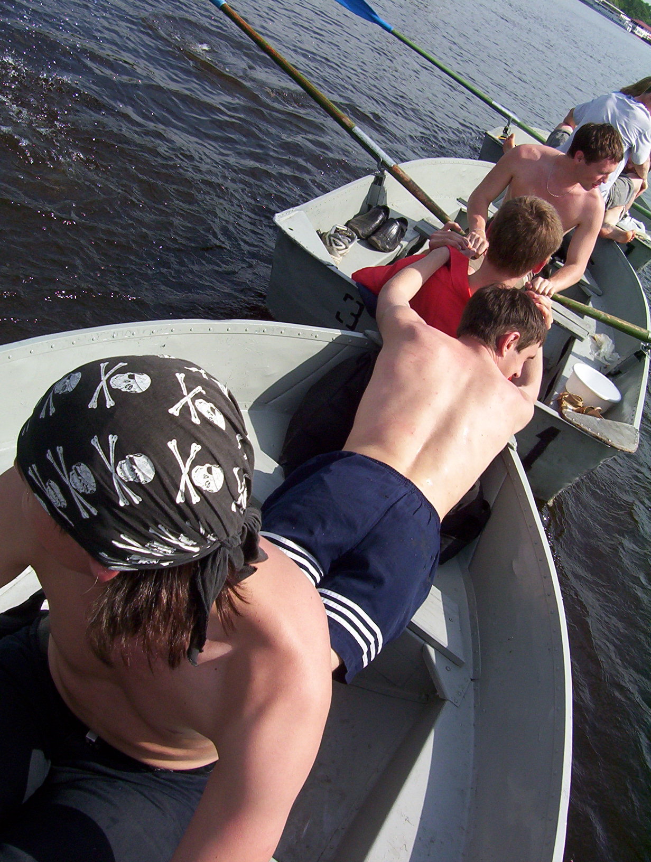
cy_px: 431
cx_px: 326
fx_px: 1074
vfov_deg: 43.8
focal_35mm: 43
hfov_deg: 33.7
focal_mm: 5.77
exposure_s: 1/900
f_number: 5.17
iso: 100
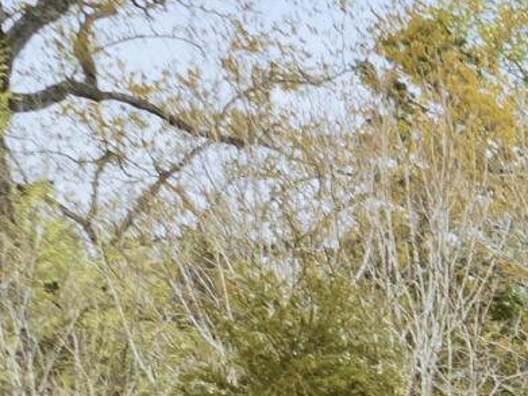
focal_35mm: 184
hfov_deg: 8.0
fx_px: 2806
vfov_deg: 7.0
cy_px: 1319
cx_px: 1907
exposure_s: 1/50
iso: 120
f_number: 2.8
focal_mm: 12.29
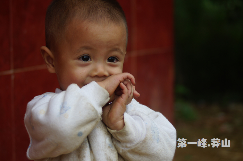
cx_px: 122
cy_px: 80
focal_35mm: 112
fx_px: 758
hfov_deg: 18.2
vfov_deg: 12.1
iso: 200
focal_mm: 75
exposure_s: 1/400
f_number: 4.5
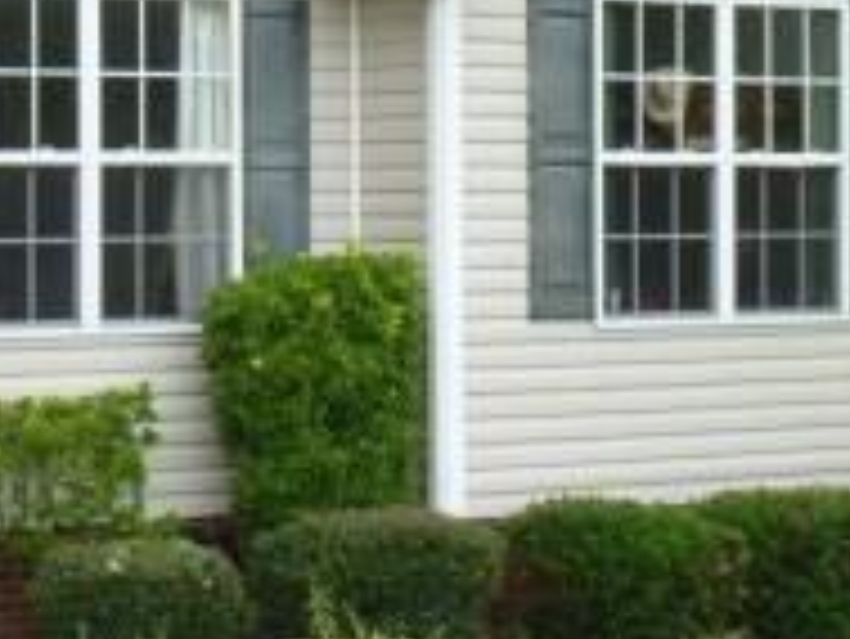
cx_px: 22
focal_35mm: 122
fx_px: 2998
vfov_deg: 12.1
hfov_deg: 15.9
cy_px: 144
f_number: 4
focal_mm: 6.4
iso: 100
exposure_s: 1/125
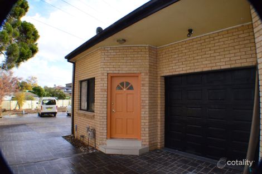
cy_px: 87
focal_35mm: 27
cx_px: 131
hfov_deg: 67.4
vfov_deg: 47.9
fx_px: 196
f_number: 22
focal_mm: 18
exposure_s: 1/200
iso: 2500
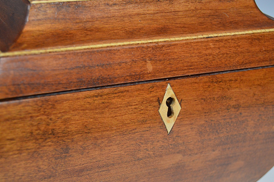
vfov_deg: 16.5
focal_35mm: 82
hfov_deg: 24.6
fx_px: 627
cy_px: 91
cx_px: 137
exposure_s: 1/60
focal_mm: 55
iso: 2000
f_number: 5.6
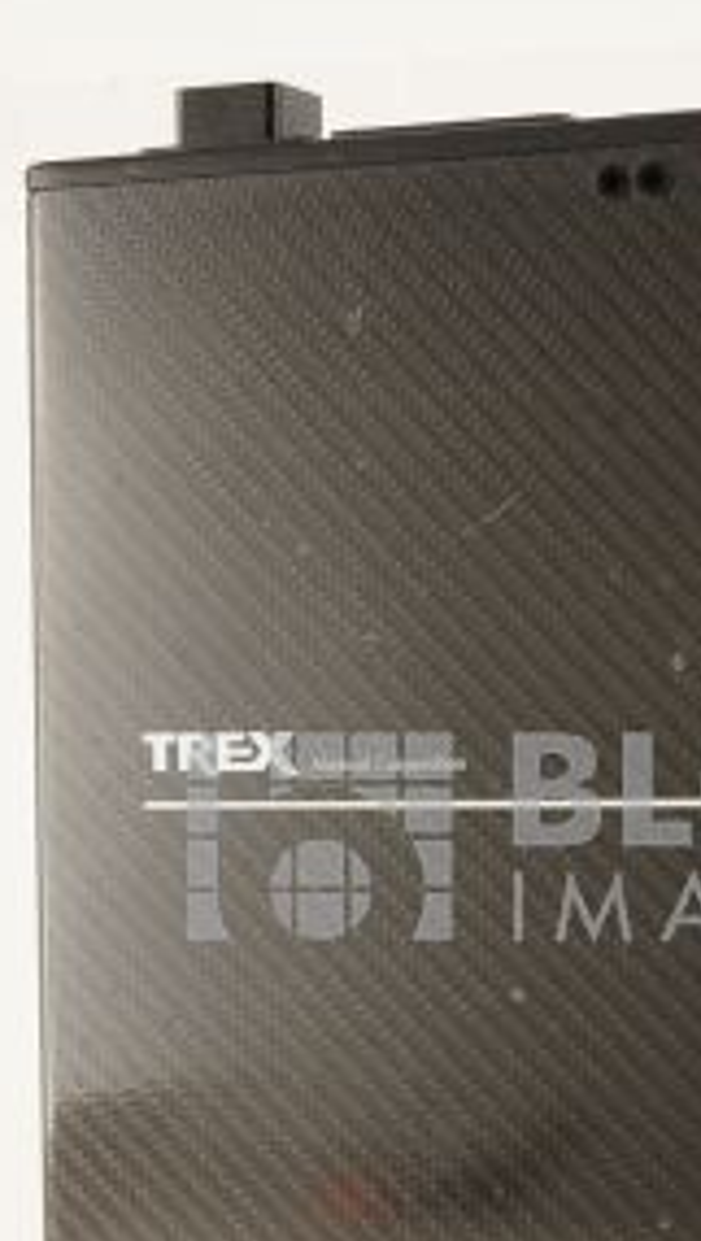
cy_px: 838
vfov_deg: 19.4
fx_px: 3623
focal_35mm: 110
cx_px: 623
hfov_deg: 11.0
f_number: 13
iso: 1600
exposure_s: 1/125
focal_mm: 50
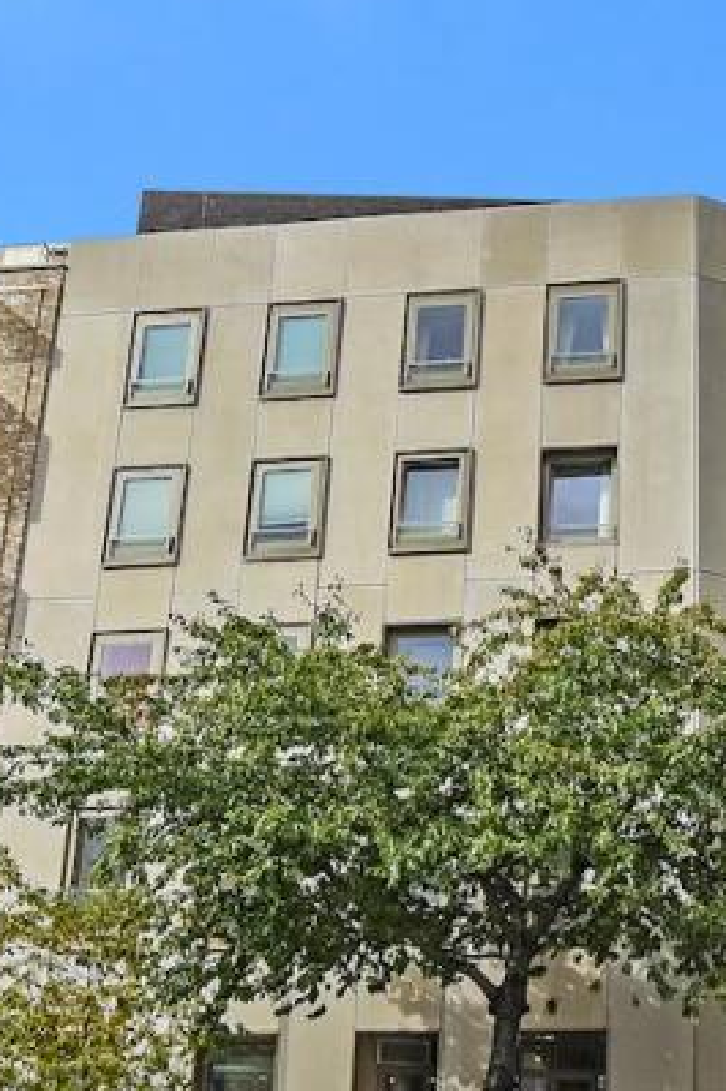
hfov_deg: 29.8
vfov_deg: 44.8
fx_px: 1281
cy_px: 801
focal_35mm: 42
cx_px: 704
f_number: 9
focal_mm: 11
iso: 250
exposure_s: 1/160
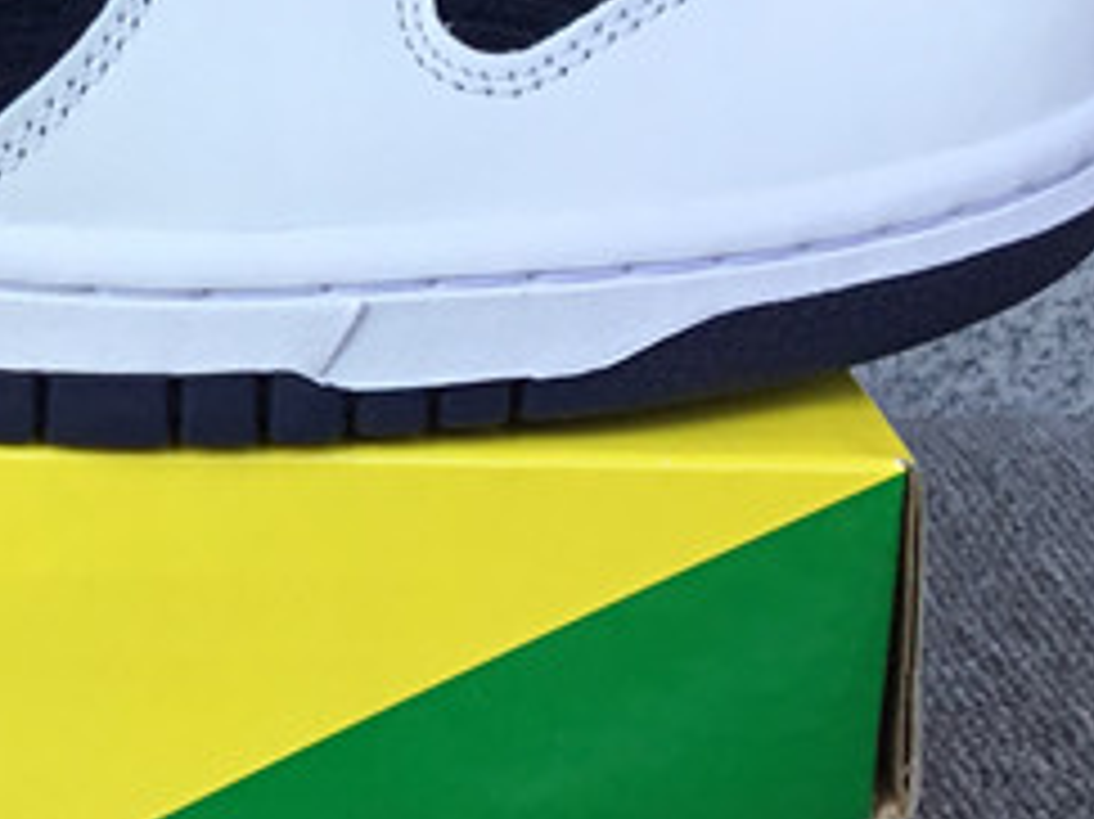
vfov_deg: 12.8
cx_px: -149
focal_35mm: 115
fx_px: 3633
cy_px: 106
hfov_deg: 16.5
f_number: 2.4
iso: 25
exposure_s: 1/353
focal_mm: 3.3
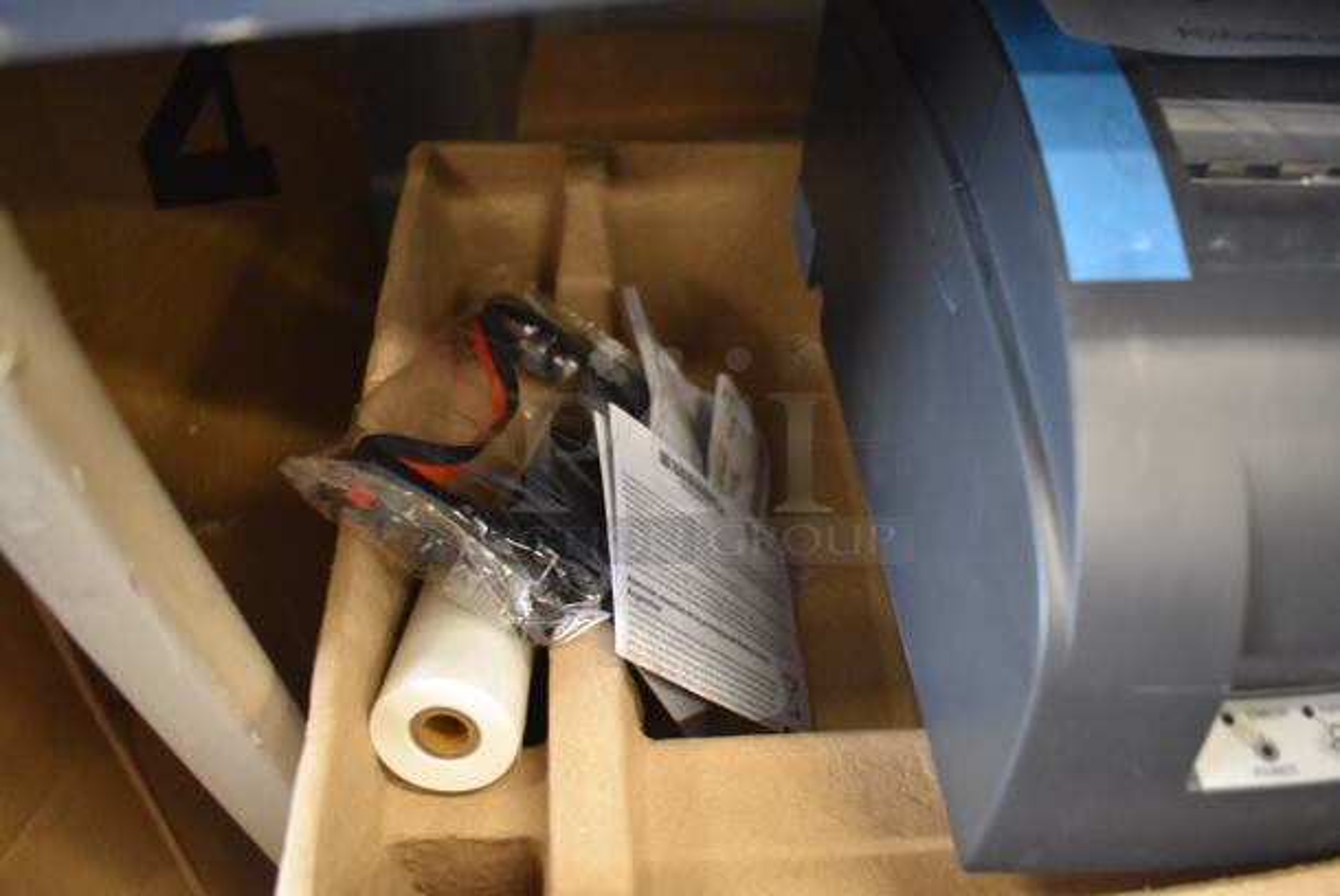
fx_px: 1006
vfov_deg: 48.0
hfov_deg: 67.3
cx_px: 670
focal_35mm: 27
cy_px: 448
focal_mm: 18
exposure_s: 1/125
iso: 4000
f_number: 3.5
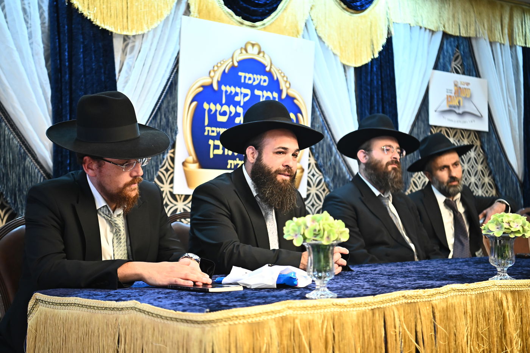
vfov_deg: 20.9
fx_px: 956
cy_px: 176
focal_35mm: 65
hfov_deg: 31.0
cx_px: 265
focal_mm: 65
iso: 2500
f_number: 3.2
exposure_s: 1/250
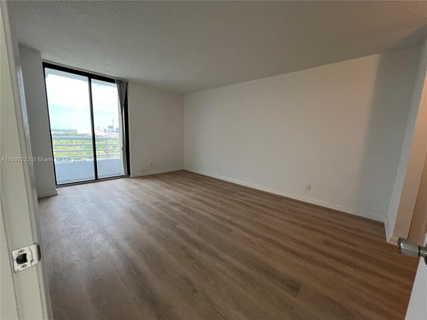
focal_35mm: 13
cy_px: 160
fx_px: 160
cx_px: 214
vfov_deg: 89.9
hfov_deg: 106.2
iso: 250
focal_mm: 1.57
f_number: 1.8
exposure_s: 1/60
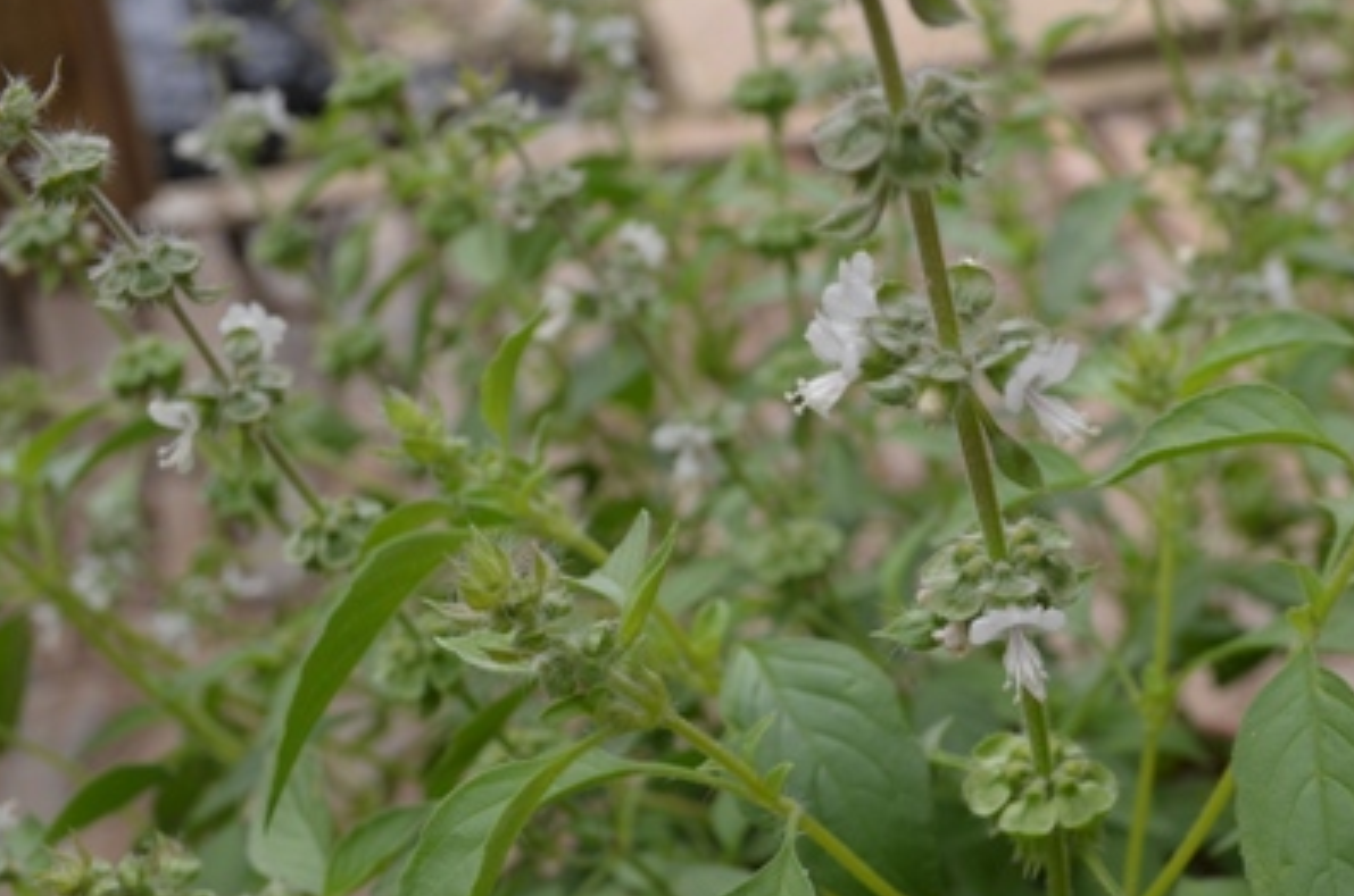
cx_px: 1047
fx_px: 2177
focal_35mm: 58
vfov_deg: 23.1
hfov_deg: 33.7
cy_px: 620
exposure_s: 1/160
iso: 200
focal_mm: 24
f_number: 6.3
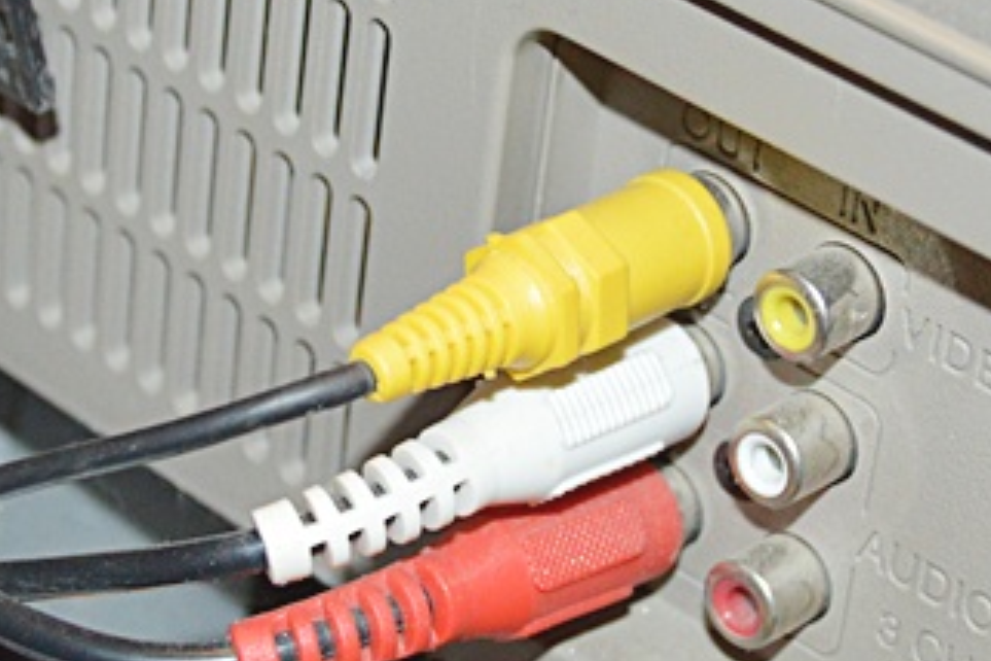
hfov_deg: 14.7
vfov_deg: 9.8
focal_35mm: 140
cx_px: 491
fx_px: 3854
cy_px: 193
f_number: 4.2
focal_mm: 30
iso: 1400
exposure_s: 1/60
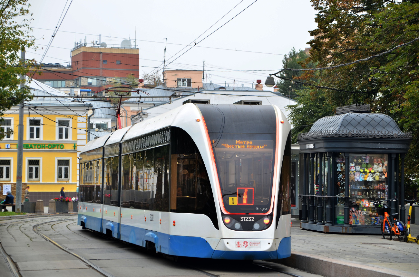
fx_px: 1359
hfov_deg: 17.5
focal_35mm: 117
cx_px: 210
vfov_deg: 11.7
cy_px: 138
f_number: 5.3
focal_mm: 78
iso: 100
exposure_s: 1/30
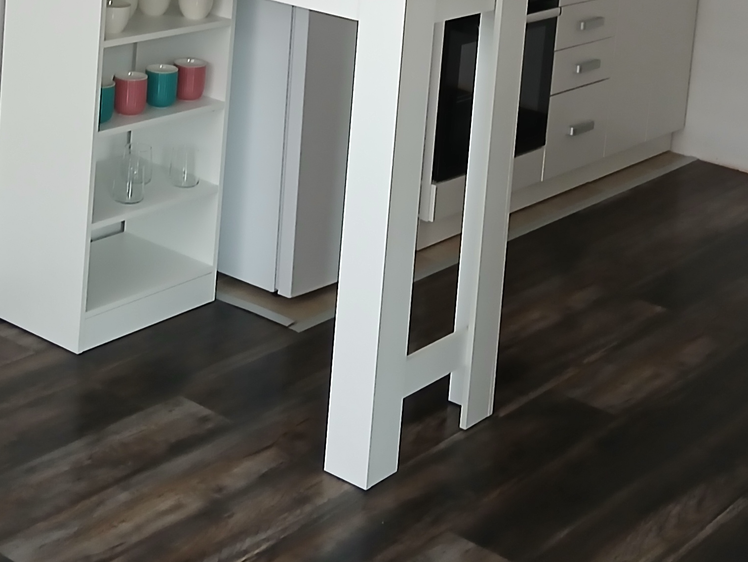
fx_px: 1513
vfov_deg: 19.9
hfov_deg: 27.7
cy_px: -86
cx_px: 326
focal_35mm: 70
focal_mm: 3.98
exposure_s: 1/25
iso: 320
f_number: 1.8
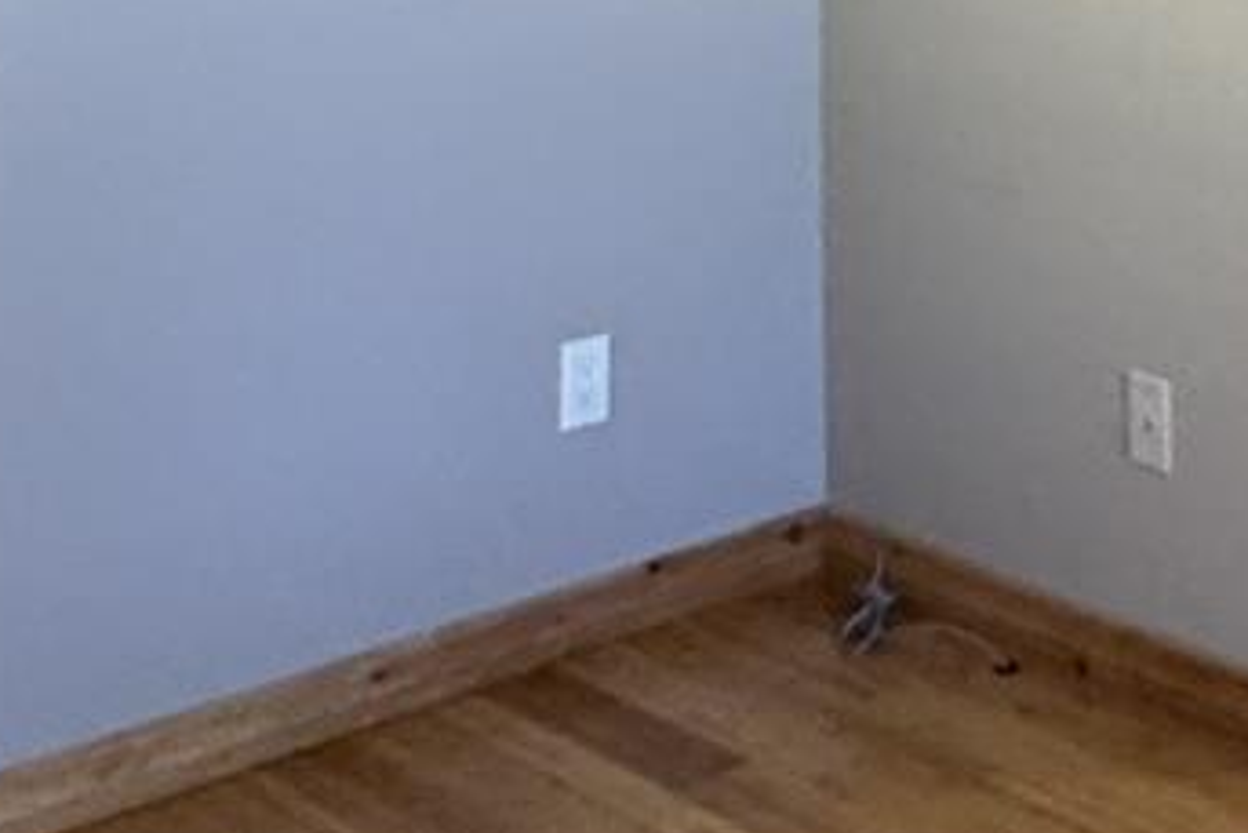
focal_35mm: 87
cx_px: 1401
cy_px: -451
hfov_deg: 22.0
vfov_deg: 14.6
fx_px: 3017
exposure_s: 1/60
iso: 500
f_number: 2.2
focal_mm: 2.22
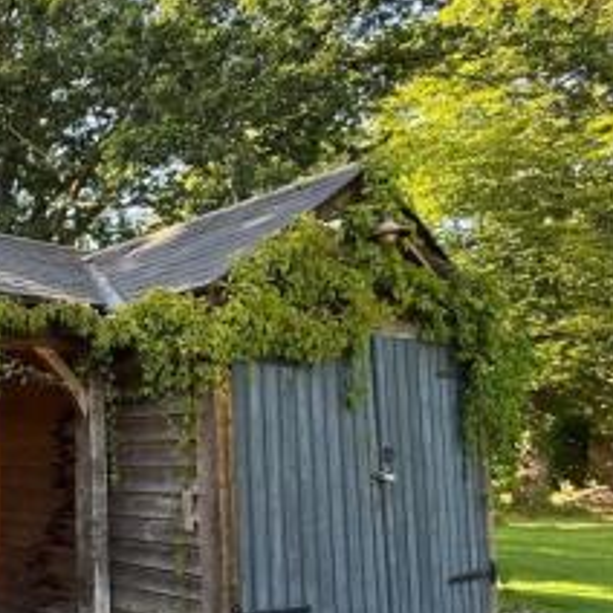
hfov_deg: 33.8
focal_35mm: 34
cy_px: 426
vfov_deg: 47.4
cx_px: -198
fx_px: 681
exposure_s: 1/143
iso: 64
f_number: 2.2
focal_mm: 2.22
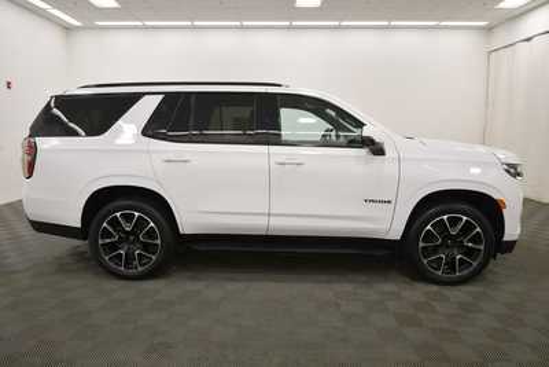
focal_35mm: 22
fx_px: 336
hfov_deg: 78.6
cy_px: 184
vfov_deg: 57.3
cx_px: 274
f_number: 5
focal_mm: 15
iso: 720
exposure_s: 1/250
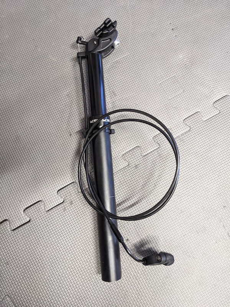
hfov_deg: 51.4
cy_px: 154
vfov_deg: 65.3
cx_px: 115
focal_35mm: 27
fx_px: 239
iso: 1030
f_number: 1.73
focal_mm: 4.38
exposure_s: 1/60
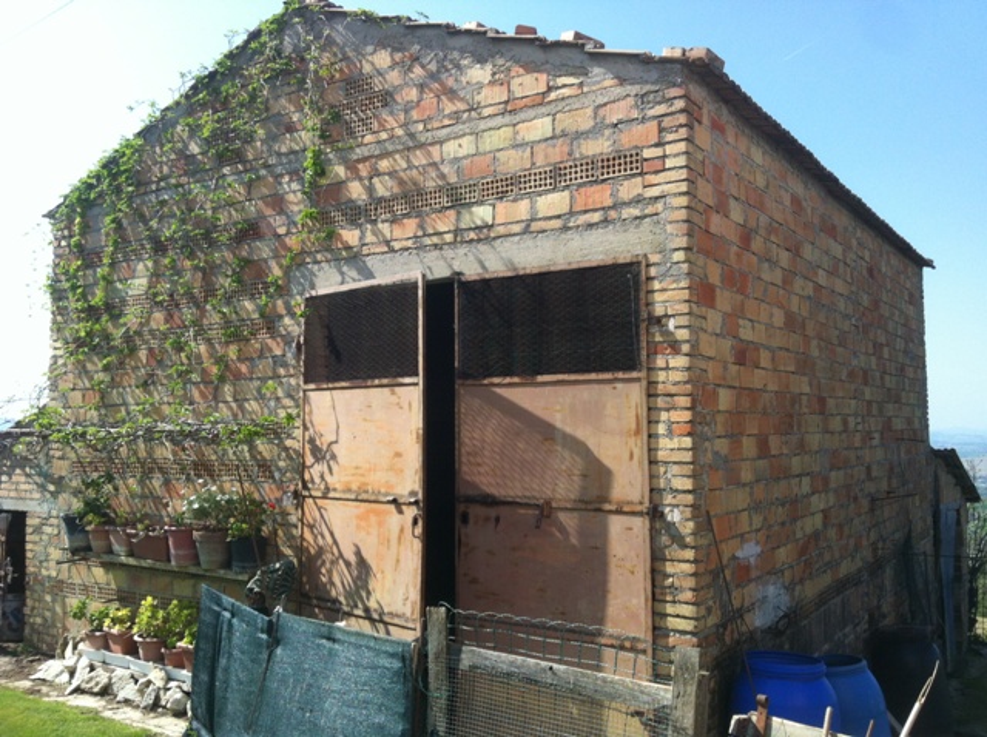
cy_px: 368
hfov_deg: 52.7
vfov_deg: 40.6
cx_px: 494
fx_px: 996
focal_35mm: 35
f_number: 2.8
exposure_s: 1/886
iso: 80
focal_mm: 3.85
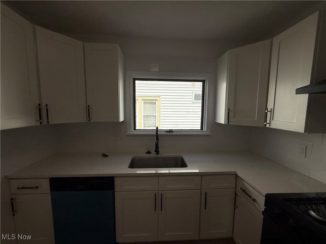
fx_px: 132
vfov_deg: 85.7
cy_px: 122
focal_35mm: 14
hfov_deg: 102.1
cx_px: 163
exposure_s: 1/2024
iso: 50
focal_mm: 2.22
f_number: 2.2
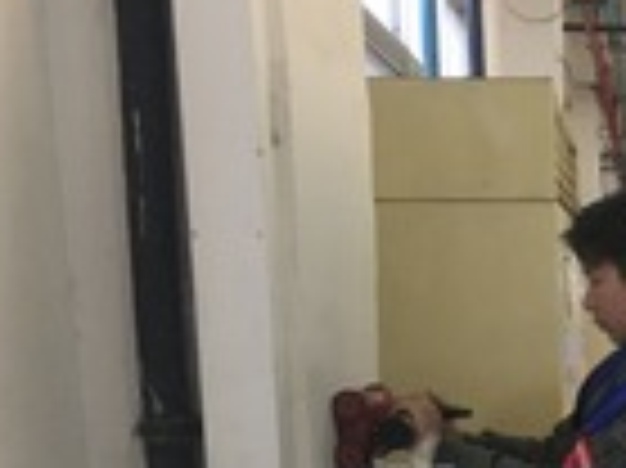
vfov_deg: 19.2
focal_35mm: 73
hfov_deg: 24.5
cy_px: 531
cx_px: 730
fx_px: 1319
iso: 80
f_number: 2.2
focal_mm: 4.15
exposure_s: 1/17
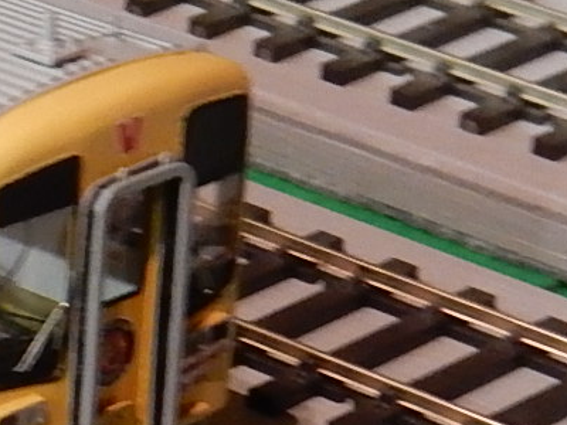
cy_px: 280
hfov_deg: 6.6
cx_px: -649
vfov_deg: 5.1
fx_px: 4750
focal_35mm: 290
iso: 400
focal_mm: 9
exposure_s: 1/13
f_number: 4.5
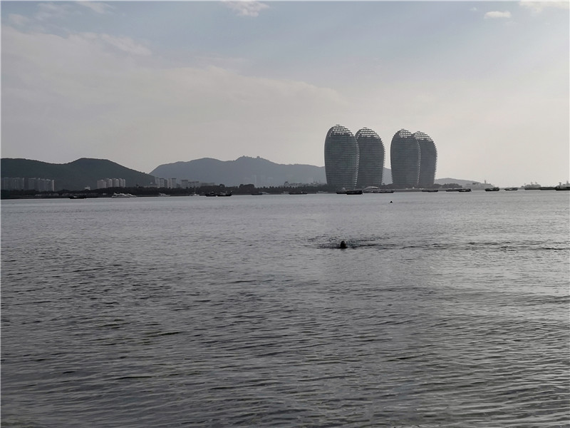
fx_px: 889
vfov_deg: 27.0
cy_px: 214
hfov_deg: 35.5
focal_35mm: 54
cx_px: 285
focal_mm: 3.95
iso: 50
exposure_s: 1/7194
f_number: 1.6
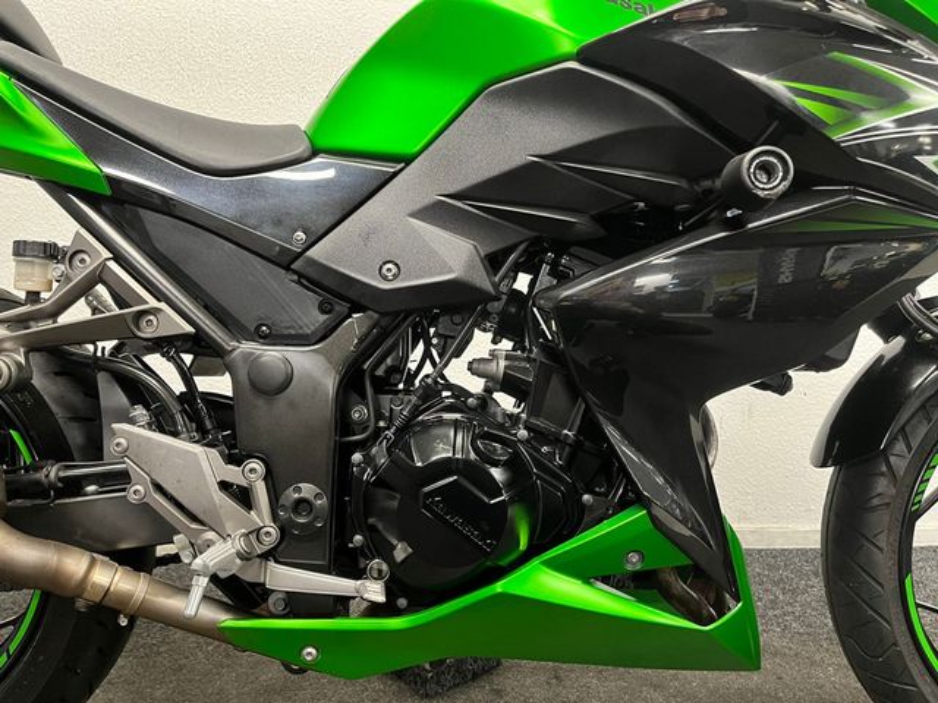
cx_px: 469
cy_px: 352
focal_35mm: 26
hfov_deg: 67.3
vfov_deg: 53.1
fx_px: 705
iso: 500
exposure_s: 1/50
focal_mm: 5.1
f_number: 1.6
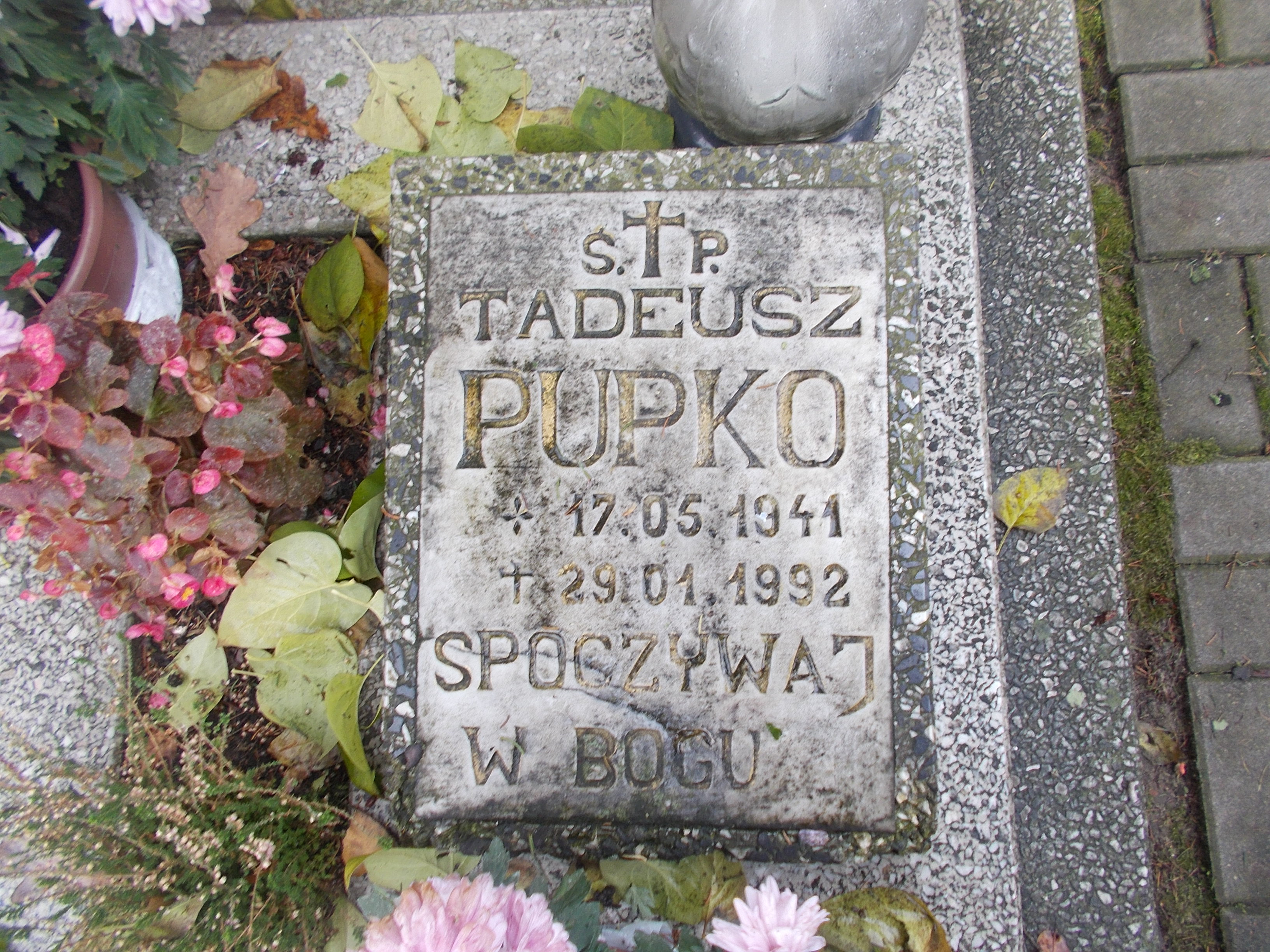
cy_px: 476
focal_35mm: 26
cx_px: 635
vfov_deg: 53.1
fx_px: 954
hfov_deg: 67.3
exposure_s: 1/25
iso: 100
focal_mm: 4.6
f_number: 3.2
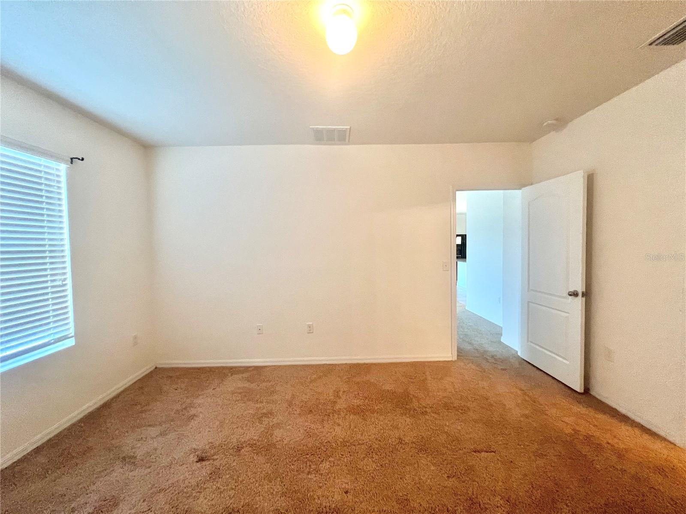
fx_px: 258
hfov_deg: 106.2
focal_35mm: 13
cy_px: 257
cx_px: 343
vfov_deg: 89.9
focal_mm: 1.57
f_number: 1.8
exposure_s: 1/60
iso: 400
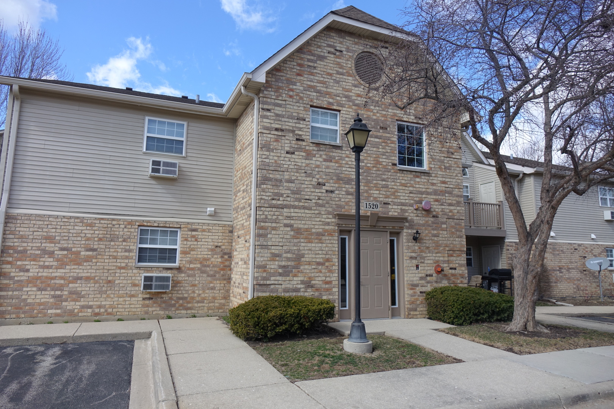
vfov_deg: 53.1
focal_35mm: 24
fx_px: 409
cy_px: 204
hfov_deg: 73.7
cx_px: 307
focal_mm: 8.8
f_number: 2.8
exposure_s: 1/1000
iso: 125
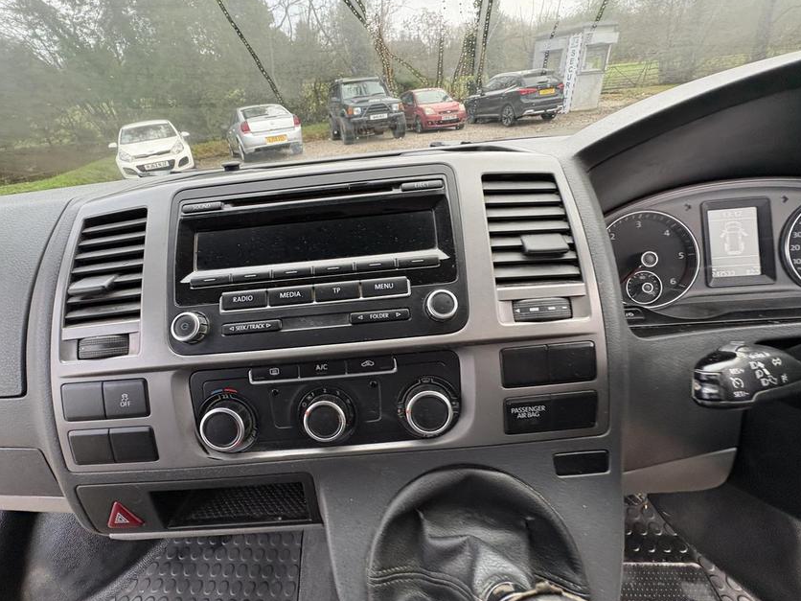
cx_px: 382
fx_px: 347
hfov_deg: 98.1
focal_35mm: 15
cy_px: 283
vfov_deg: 81.7
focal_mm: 2.22
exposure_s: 1/86
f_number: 2.2
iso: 200
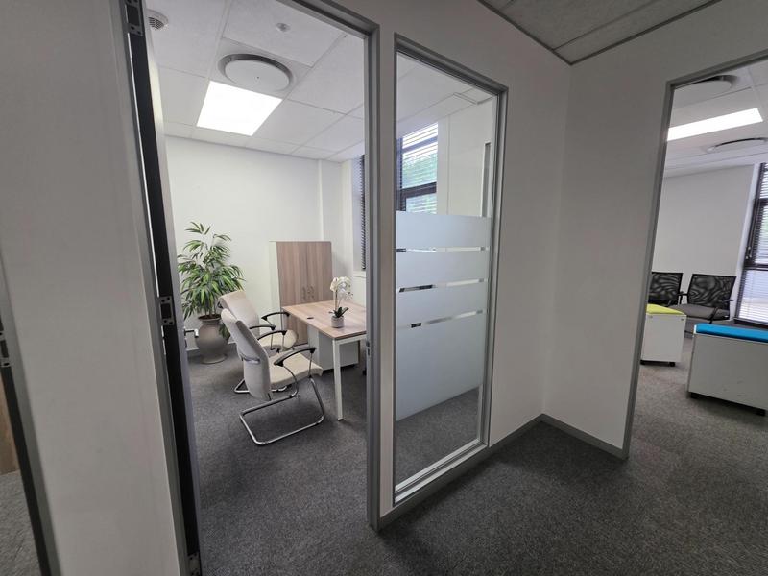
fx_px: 288
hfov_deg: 106.2
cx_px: 384
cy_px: 288
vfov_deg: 89.9
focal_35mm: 13
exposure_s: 1/100
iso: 160
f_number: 1.9
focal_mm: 2.2
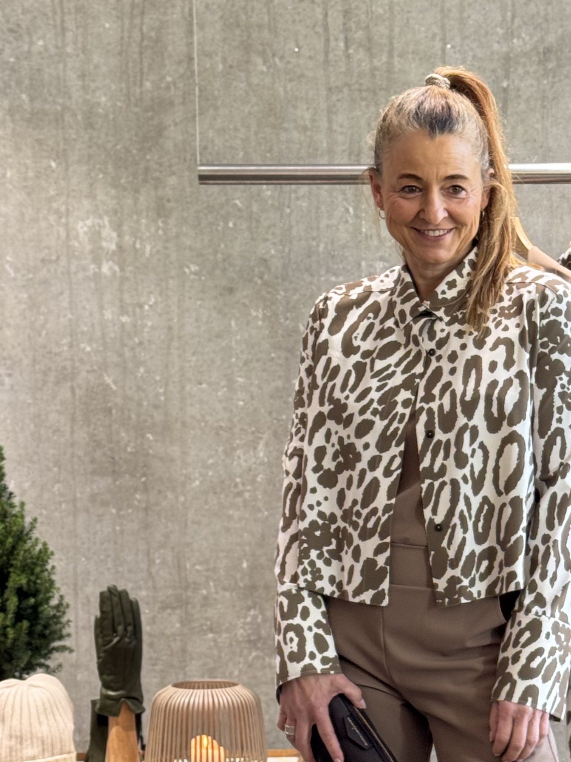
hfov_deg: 13.5
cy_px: 537
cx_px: 557
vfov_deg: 18.1
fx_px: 2375
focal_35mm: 108
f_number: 1.78
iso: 64
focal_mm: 6.76
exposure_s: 1/50
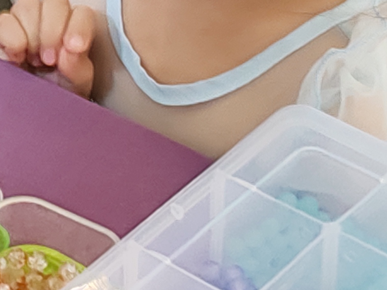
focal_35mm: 217
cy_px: -34
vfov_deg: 6.8
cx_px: -16
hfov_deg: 9.1
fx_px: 2426
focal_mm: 6.12
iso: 1600
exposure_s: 1/50
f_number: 16
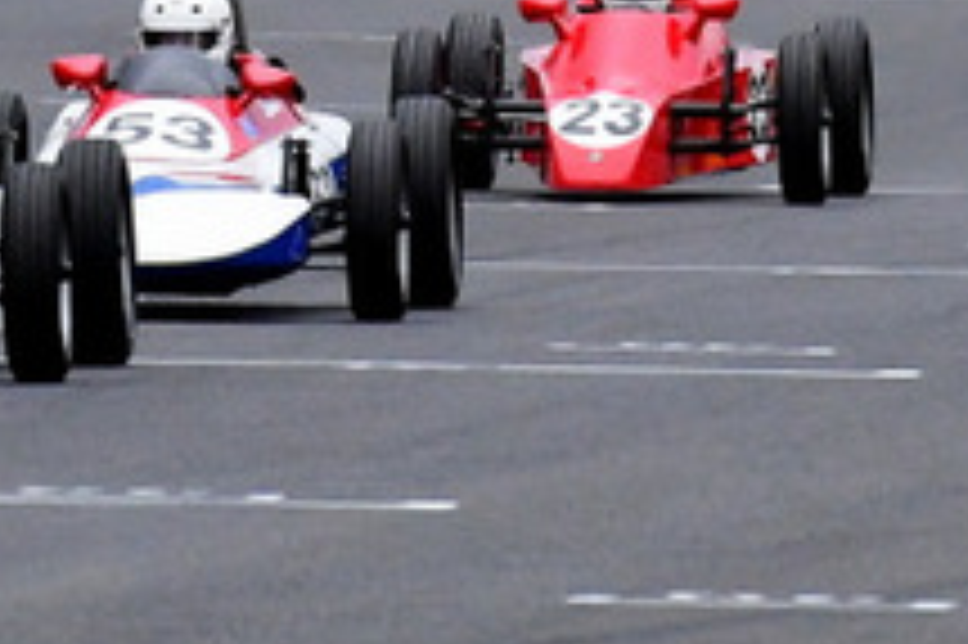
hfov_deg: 1.8
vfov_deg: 1.2
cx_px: 639
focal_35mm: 1119
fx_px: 30065
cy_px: -414
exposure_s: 1/640
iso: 2500
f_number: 10
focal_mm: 200
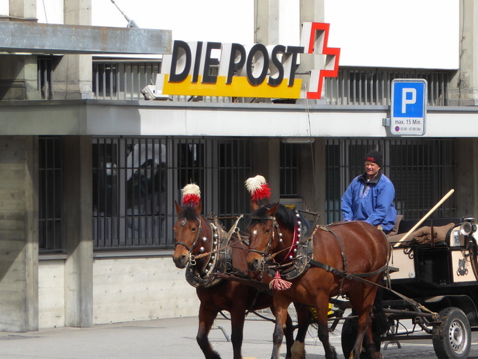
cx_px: 328
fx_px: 4019
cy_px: 227
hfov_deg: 6.8
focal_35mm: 291
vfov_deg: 5.1
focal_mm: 27.1
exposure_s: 1/400
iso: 80
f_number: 5.4
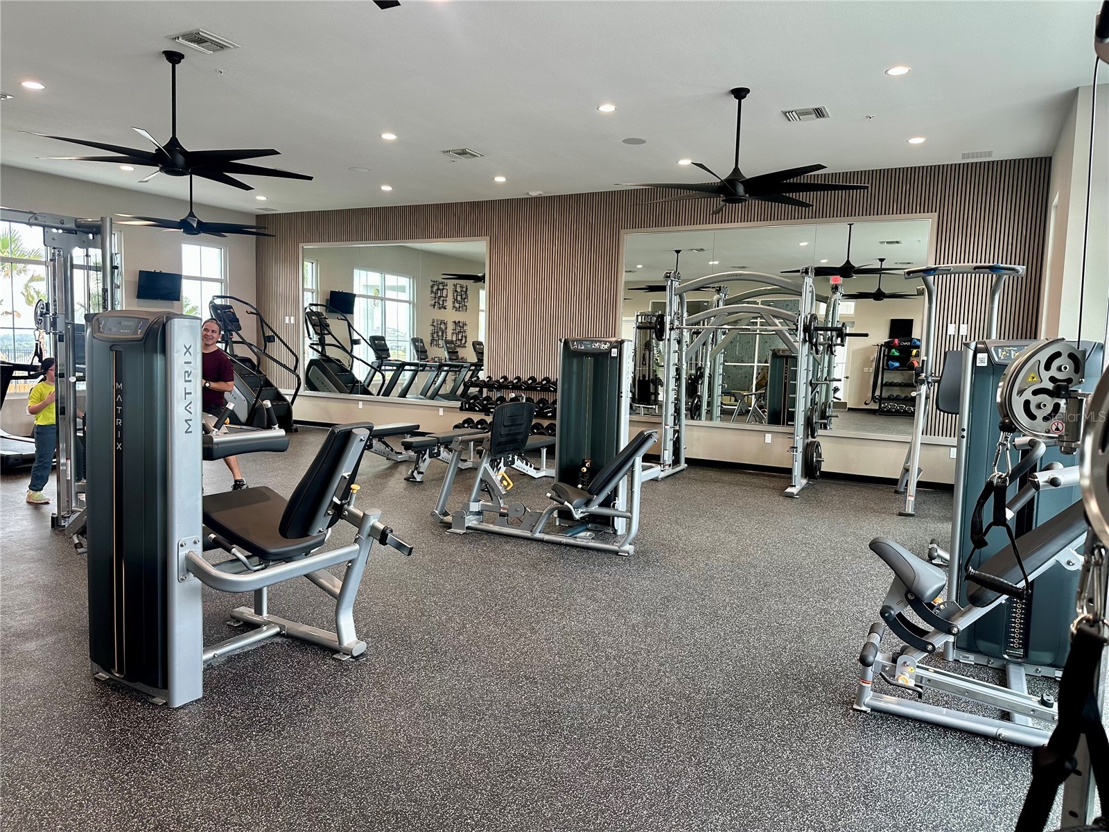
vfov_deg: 56.8
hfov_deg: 71.6
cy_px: 416
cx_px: 554
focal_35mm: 24
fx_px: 769
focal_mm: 6.86
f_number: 1.78
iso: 125
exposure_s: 1/120
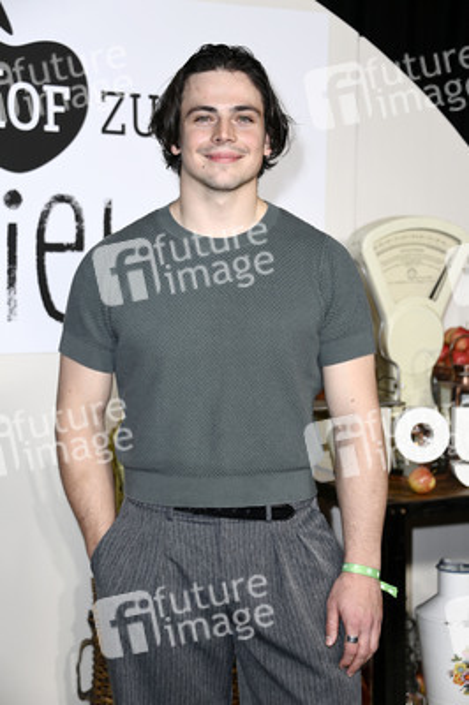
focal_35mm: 72
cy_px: 352
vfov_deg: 28.1
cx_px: 234
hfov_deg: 18.9
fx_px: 1409
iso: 640
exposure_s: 1/250
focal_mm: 72
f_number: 5
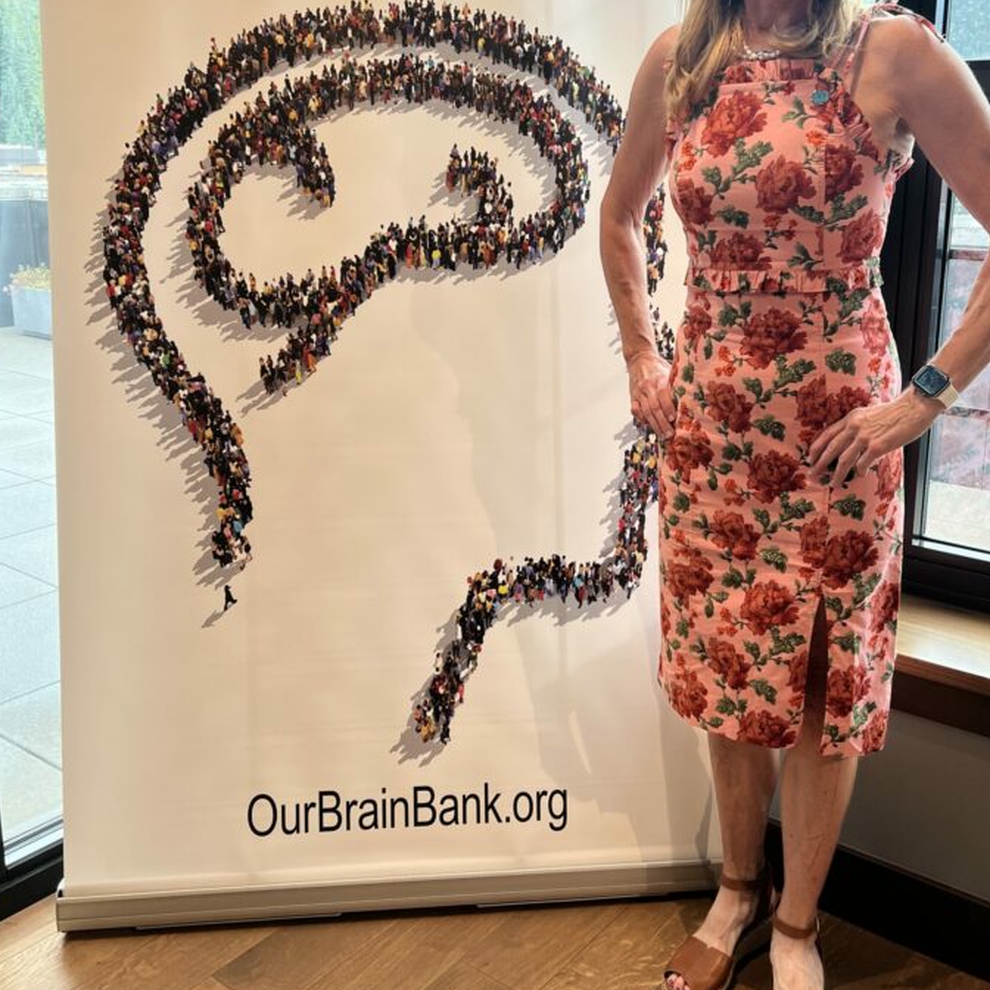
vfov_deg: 47.0
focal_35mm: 35
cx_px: 544
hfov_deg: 47.2
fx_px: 1132
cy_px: 396
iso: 80
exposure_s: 1/120
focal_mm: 5.7
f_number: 1.5
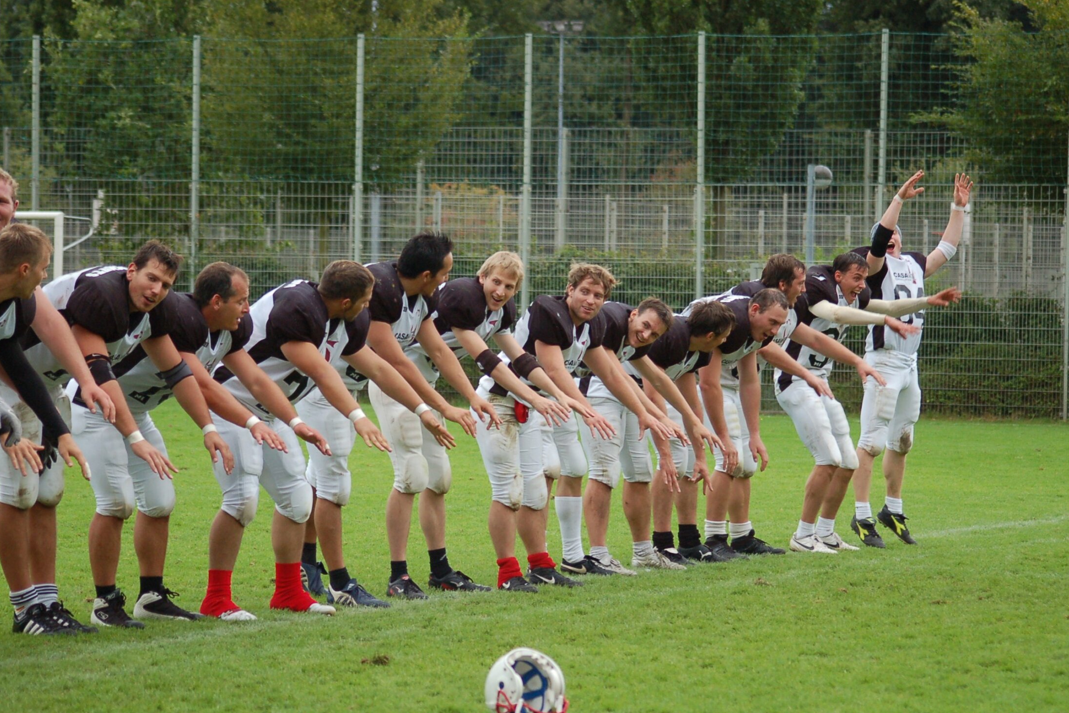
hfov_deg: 14.3
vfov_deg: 9.6
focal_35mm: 144
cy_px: 357
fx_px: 4261
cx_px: 538
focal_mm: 95
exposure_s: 1/500
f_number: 4.2
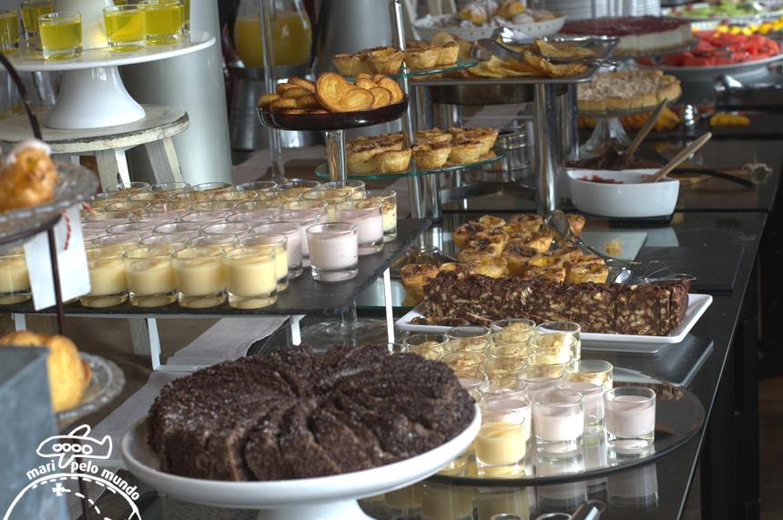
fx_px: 1629
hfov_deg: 27.0
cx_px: 392
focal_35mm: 75
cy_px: 260
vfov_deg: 18.1
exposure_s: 1/160
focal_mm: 50
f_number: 6.3
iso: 800
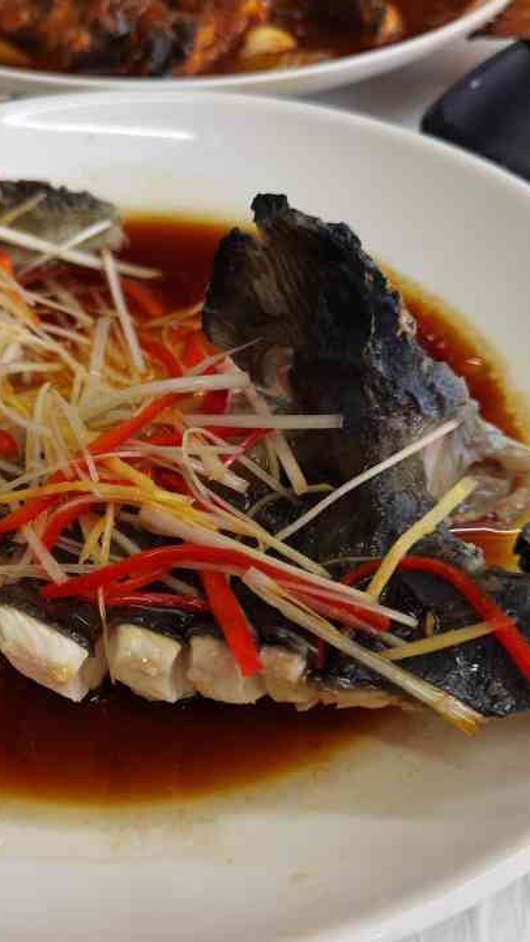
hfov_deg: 30.9
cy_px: 515
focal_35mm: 38
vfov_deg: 52.7
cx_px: 170
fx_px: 950
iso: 80
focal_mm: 6.71
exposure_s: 1/100
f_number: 1.9
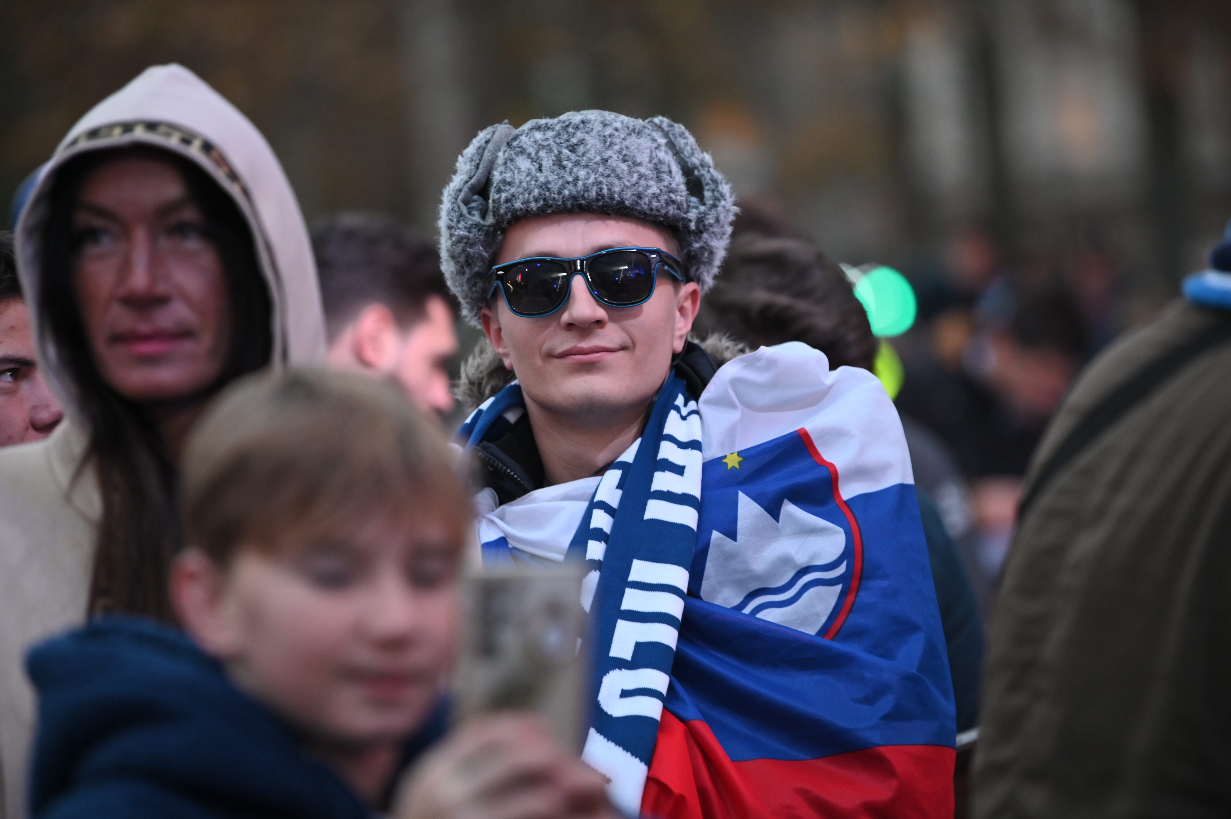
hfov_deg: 10.3
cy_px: 410
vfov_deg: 6.9
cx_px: 616
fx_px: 6834
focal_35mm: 200
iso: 1600
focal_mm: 200
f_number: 3.2
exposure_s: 1/125
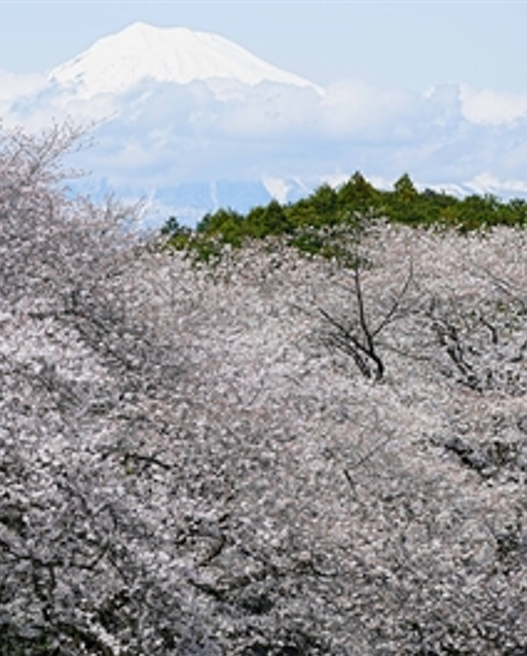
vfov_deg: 11.4
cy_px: 329
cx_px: 147
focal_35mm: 169
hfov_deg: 9.2
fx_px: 3287
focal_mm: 119
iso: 100
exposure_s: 1/400
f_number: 8
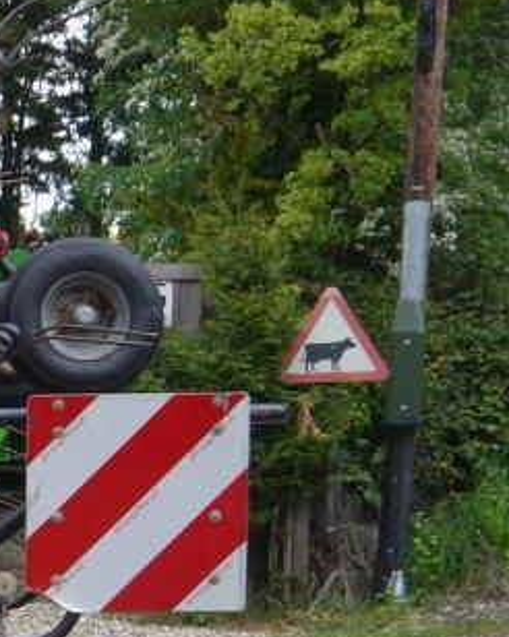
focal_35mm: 104
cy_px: 519
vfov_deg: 18.3
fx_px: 1960
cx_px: -381
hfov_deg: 13.4
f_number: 4
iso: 160
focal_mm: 16
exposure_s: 1/80
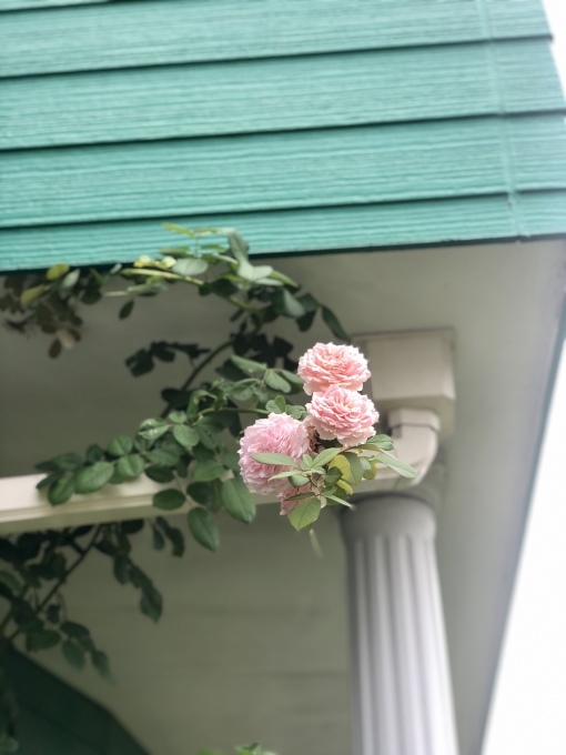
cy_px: 378
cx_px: 283
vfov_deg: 36.8
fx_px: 1134
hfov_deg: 28.0
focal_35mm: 52
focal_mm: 6
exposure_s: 1/120
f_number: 2.4
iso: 16
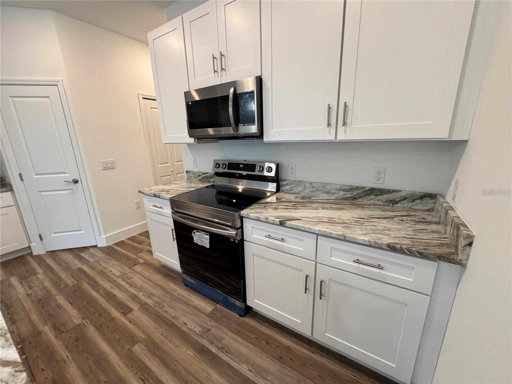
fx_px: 207
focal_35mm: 14
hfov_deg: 102.1
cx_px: 256
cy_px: 192
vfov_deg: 85.7
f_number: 2.2
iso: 250
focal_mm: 2.22
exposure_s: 1/120
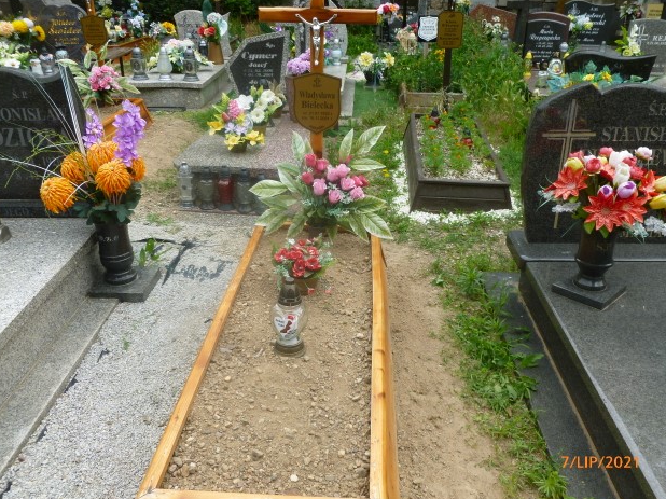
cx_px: 339
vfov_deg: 48.2
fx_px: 558
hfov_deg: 61.7
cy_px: 255
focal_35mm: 29
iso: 100
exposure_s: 1/250
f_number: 3.3
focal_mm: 5
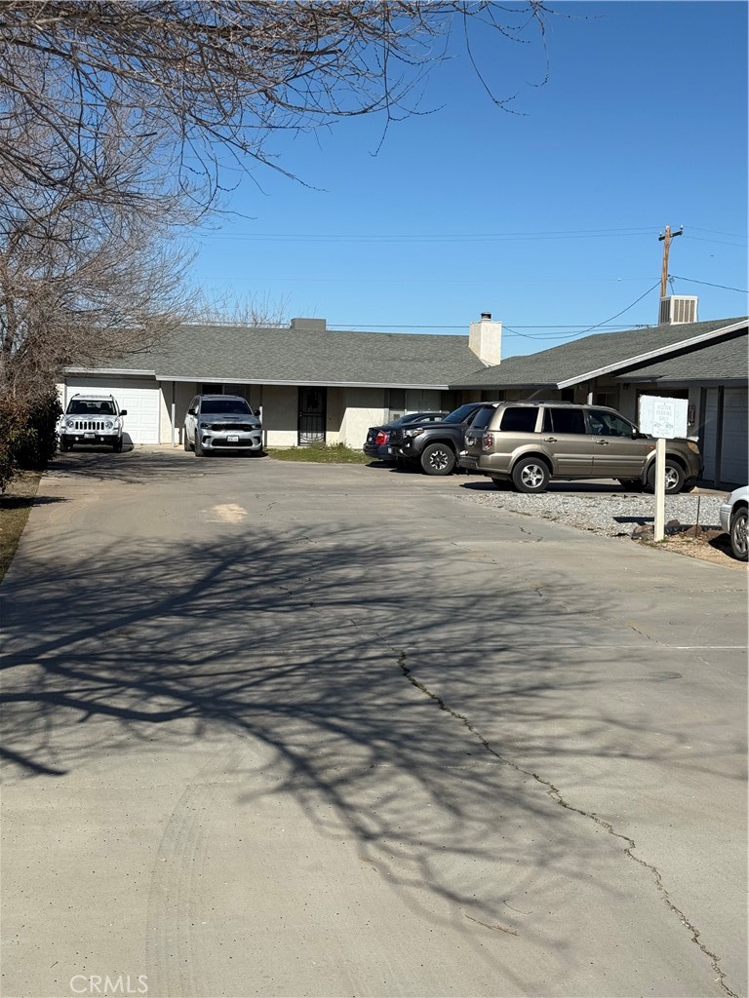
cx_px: 374
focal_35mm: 48
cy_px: 499
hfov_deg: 30.3
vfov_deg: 39.7
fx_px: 1385
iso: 64
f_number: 1.78
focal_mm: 6.76
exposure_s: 1/8772
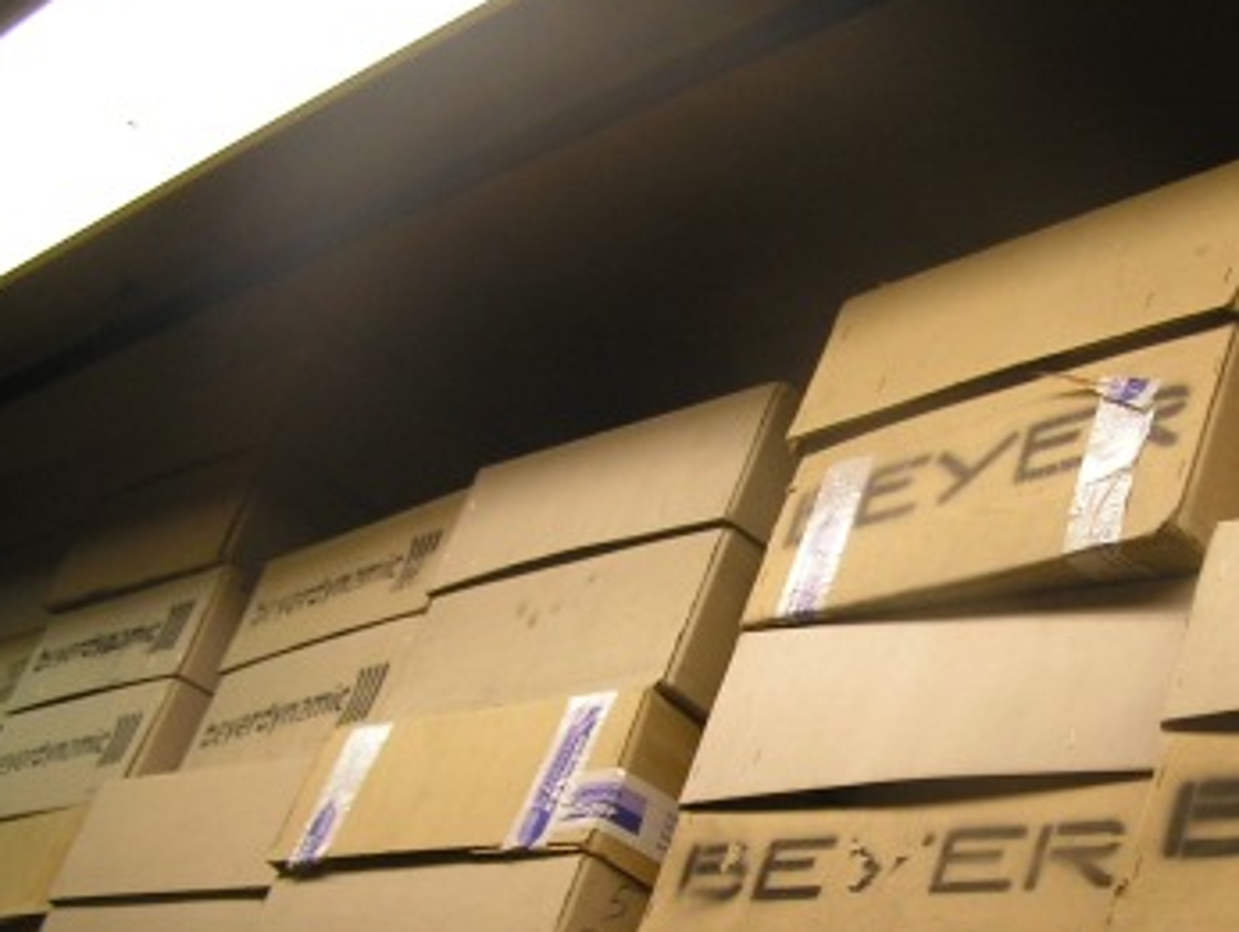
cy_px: 639
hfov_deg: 27.3
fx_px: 2508
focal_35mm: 70
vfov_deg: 21.0
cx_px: 960
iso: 50
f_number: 2.8
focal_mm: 6.3
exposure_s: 1/40
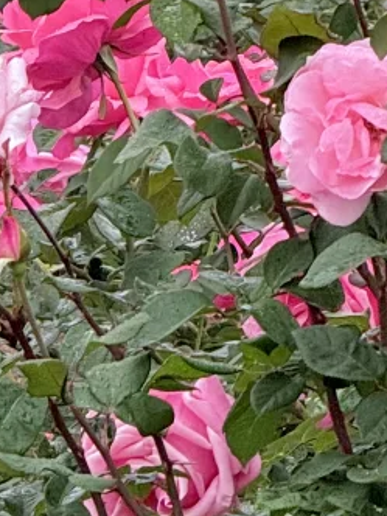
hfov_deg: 2.8
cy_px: 45
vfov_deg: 3.8
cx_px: -292
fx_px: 7766
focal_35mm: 521
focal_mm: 15.66
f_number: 2.8
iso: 125
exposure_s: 1/99
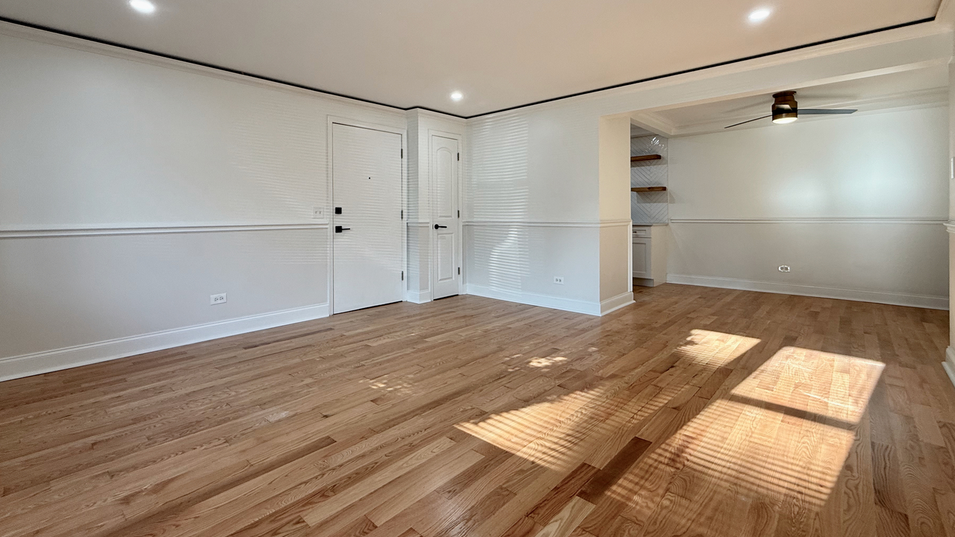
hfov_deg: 95.9
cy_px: 216
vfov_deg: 63.4
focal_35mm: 17
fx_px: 431
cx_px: 466
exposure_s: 1/99
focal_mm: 2.22
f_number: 2.2
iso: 64
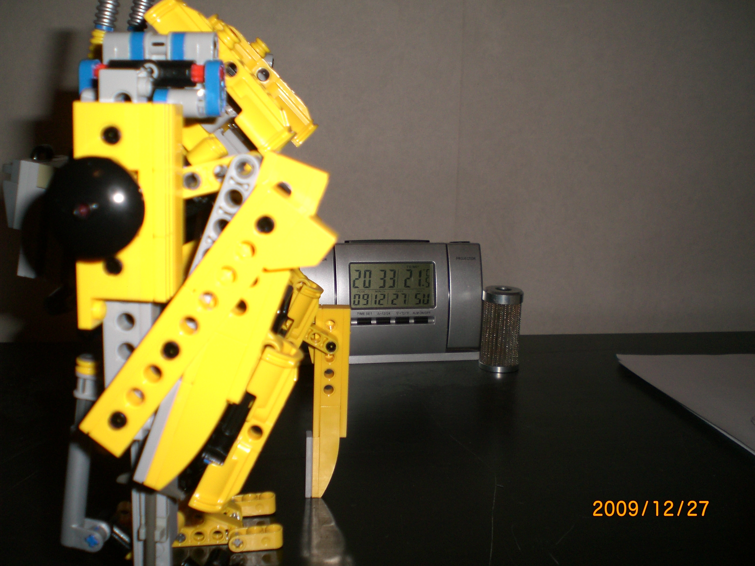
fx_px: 829
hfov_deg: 49.0
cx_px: 378
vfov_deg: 37.7
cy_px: 283
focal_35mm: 38
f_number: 3.1
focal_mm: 6.3
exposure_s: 1/60
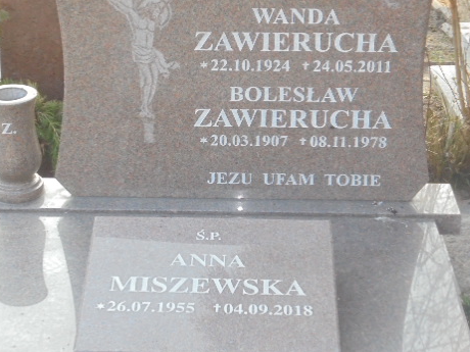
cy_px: 137
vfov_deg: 16.6
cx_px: 207
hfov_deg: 22.0
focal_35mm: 89
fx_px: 1208
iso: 400
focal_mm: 11.5
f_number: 5.6
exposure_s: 1/60
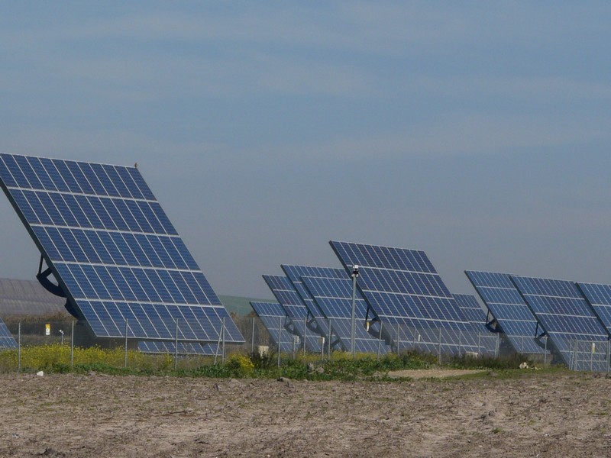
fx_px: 5030
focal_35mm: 285
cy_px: 229
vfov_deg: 5.2
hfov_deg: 7.0
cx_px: 306
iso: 100
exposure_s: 1/500
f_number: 8
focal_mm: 29.4
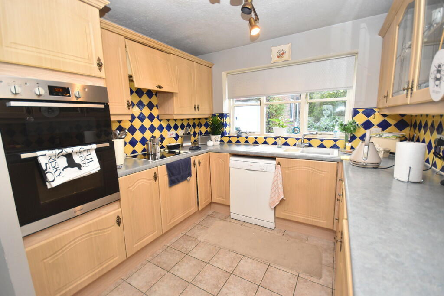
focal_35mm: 15
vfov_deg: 77.3
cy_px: 148
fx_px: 185
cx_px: 222
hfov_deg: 100.4
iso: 1000
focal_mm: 10
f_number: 4
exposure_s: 1/125
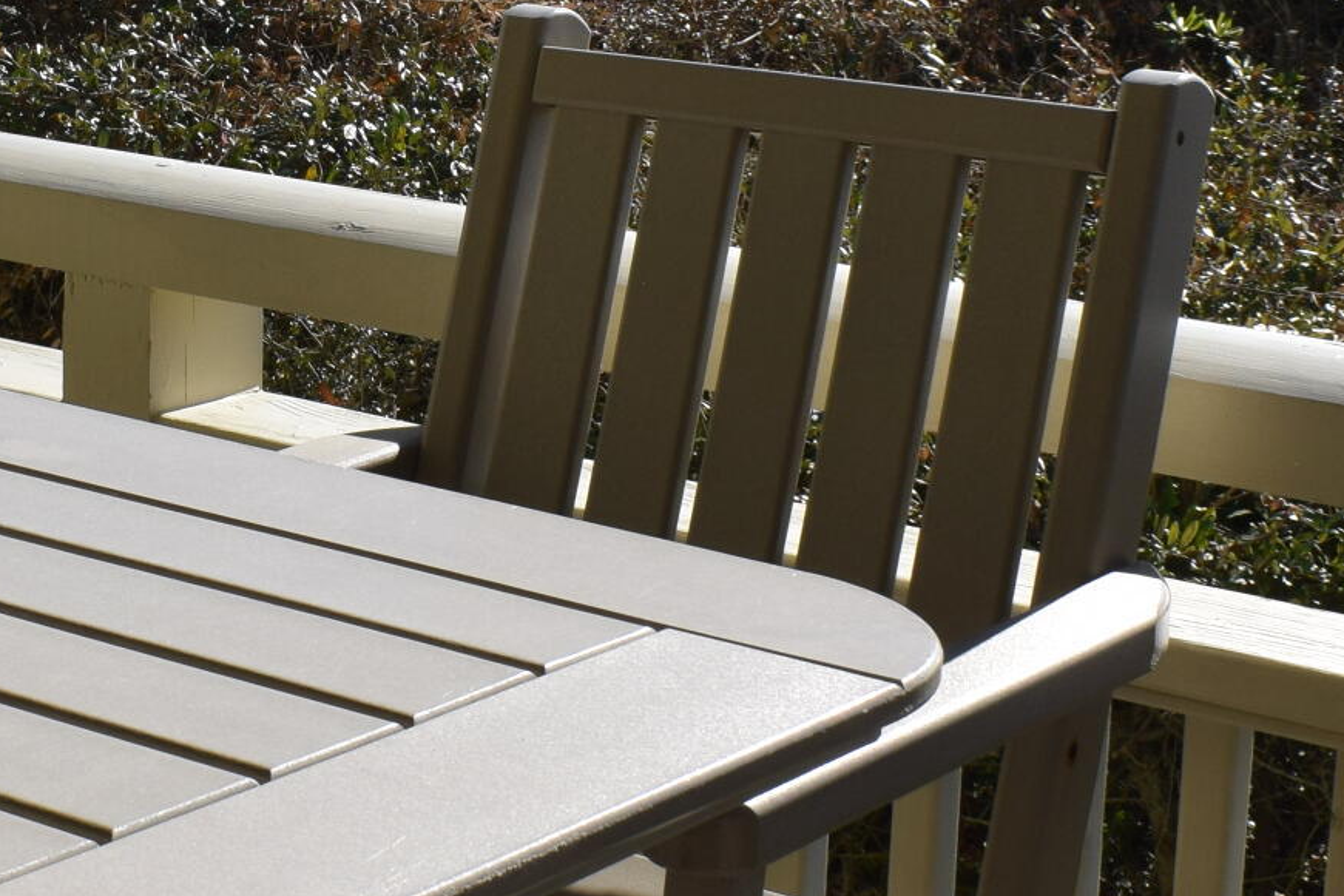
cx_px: 276
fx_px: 3472
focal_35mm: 93
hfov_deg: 21.6
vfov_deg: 14.6
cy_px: 147
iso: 200
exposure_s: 1/400
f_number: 10
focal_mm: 18
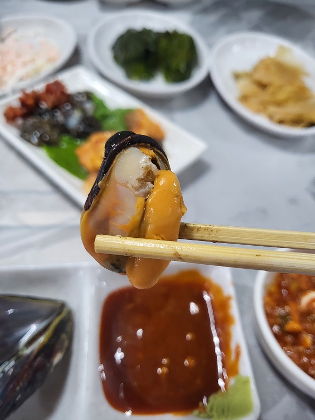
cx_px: 158
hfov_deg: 53.1
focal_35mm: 26
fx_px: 315
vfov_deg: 67.3
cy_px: 210
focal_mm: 4.25
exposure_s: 1/120
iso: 200
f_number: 1.8
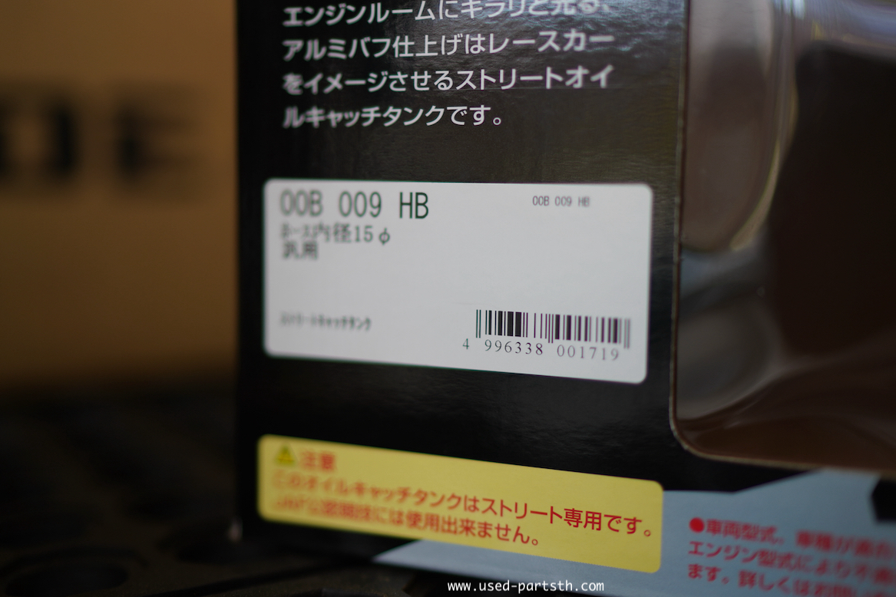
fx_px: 1045
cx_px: 437
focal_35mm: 42
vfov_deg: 31.9
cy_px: 289
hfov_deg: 46.4
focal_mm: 35
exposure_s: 1/100
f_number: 1.4
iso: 100
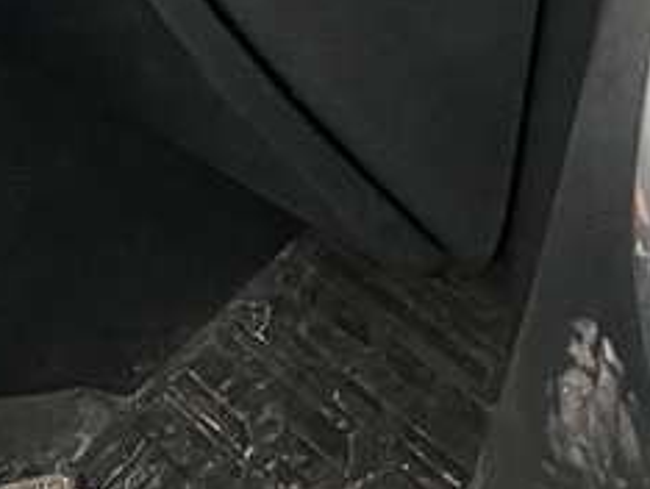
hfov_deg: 10.2
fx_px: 3233
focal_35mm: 172
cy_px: 22
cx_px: -836
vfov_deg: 8.6
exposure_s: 1/50
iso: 50
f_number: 1.8
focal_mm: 3.99
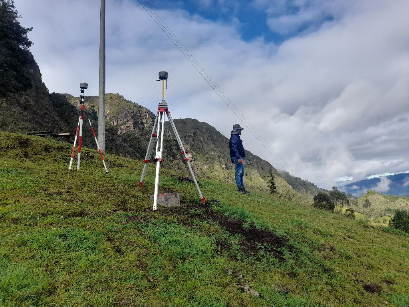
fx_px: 295
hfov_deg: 69.4
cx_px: 204
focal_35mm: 25
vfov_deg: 54.9
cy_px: 154
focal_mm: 4.6
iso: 20
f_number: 2
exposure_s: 1/551
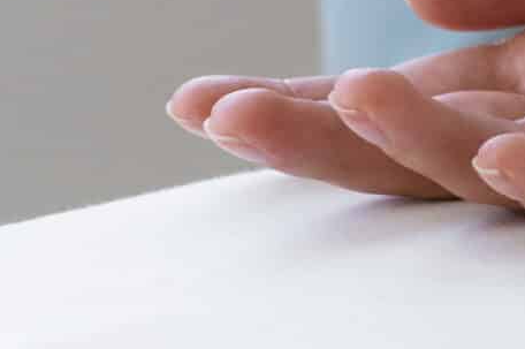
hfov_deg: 6.1
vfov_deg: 4.2
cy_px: -683
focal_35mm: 316
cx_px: 1546
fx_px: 4603
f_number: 5
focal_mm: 50
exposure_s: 1/320
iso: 640
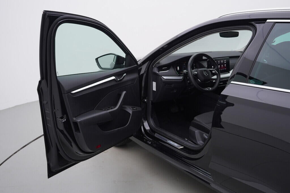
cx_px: 145
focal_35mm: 36
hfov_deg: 53.1
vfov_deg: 36.9
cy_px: 96
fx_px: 290
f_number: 4
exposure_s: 1/80
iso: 125
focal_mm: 24
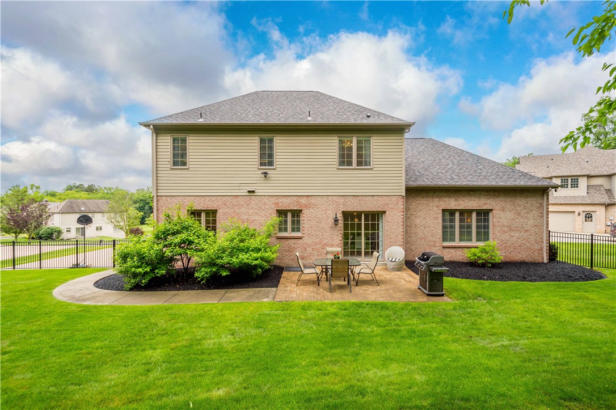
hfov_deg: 100.4
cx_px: 308
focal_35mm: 15
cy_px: 205
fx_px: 257
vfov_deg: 77.3
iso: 100
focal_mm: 10
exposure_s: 1/320
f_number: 6.3
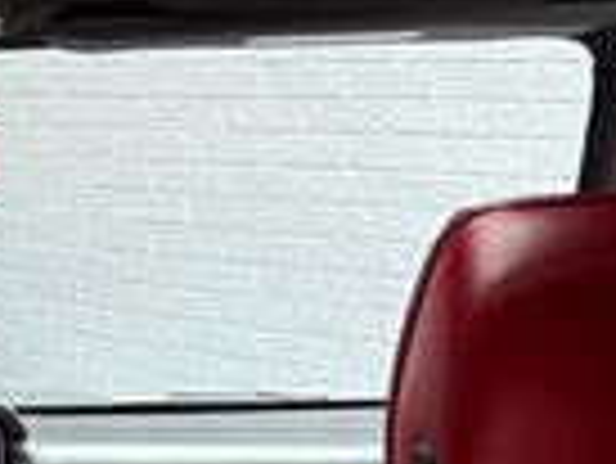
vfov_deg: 12.9
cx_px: -175
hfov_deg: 16.6
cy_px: 536
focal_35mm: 112
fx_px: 1995
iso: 800
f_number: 1.78
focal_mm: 6.76
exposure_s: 1/46
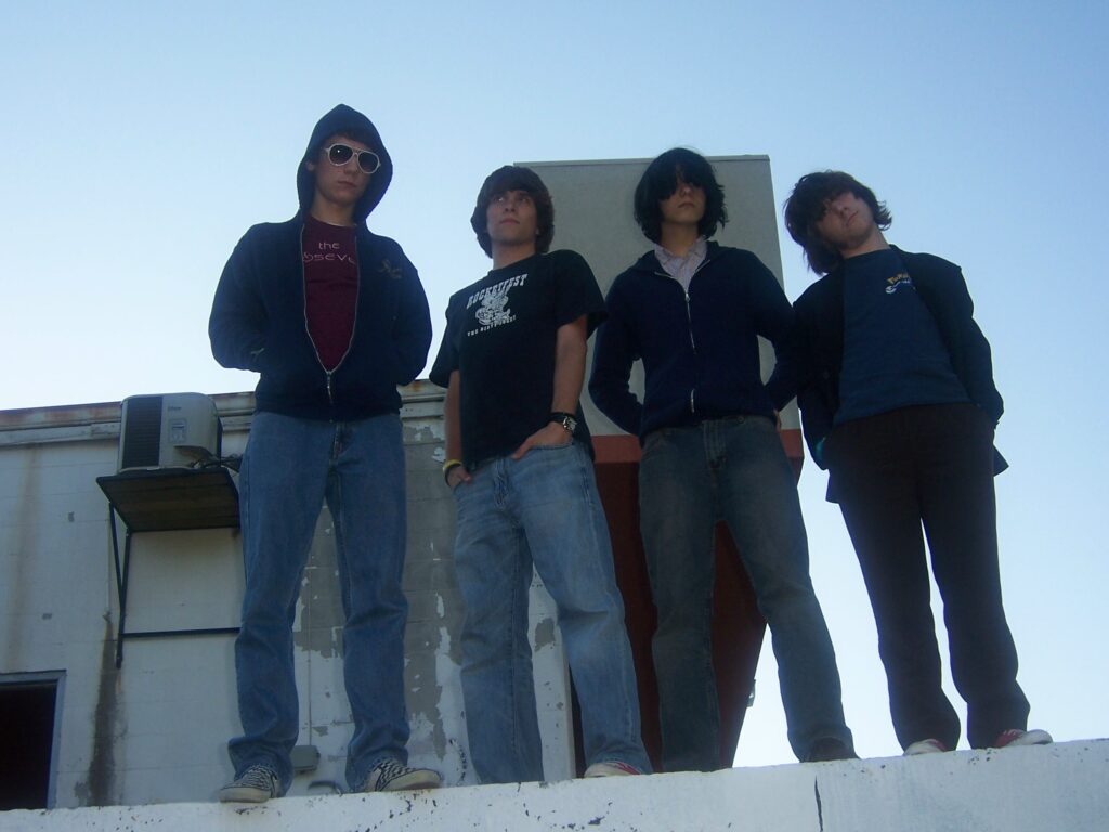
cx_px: 554
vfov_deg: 32.9
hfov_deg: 42.9
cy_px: 416
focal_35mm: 44
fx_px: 1410
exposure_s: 1/350
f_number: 3.3
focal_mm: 7.3
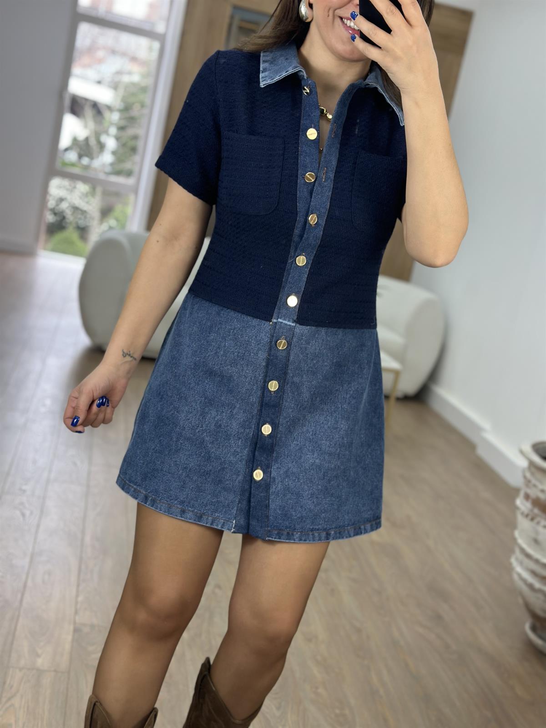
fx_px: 1009
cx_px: 273
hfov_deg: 30.3
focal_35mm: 48
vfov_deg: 39.7
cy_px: 364
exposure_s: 1/100
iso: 80
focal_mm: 6.86
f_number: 1.78
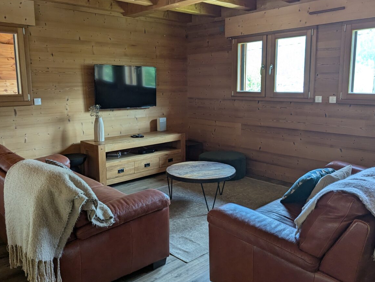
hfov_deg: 60.0
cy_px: 131
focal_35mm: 30
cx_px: 185
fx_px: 325
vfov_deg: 46.8
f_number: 1.85
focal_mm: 6.81
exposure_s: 1/244
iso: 274
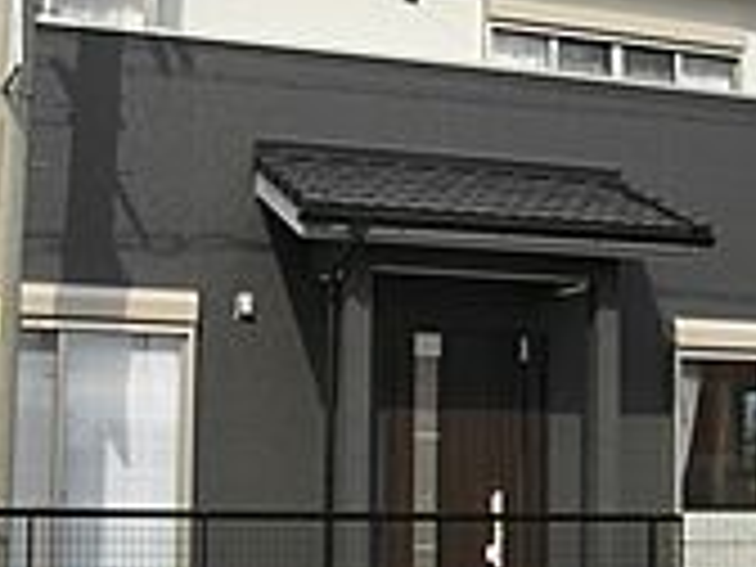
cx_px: 441
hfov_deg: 26.6
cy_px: 274
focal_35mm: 73
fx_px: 1594
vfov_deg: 20.2
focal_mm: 5.7
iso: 100
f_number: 5.5
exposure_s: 1/320
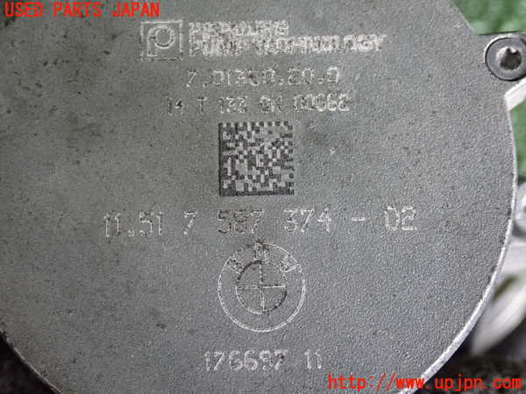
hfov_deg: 33.2
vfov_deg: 25.2
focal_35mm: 58
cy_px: 197
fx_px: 881
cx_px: 263
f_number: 3.5
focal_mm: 10.35
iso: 1250
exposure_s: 1/125
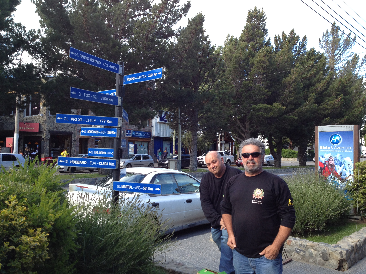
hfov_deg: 52.6
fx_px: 370
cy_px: 137
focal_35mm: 35
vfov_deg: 40.7
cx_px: 183
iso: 50
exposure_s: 1/257
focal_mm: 4.28
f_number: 2.4
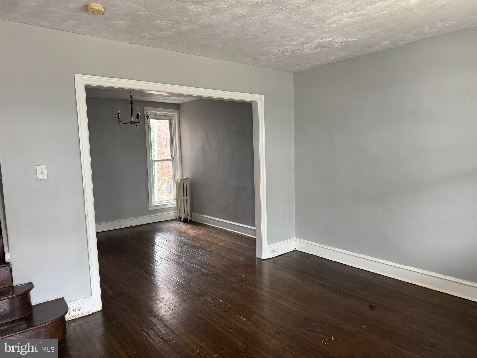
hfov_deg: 71.6
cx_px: 238
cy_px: 179
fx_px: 331
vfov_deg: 56.8
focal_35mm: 24
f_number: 1.78
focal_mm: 6.76
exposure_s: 1/121
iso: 160
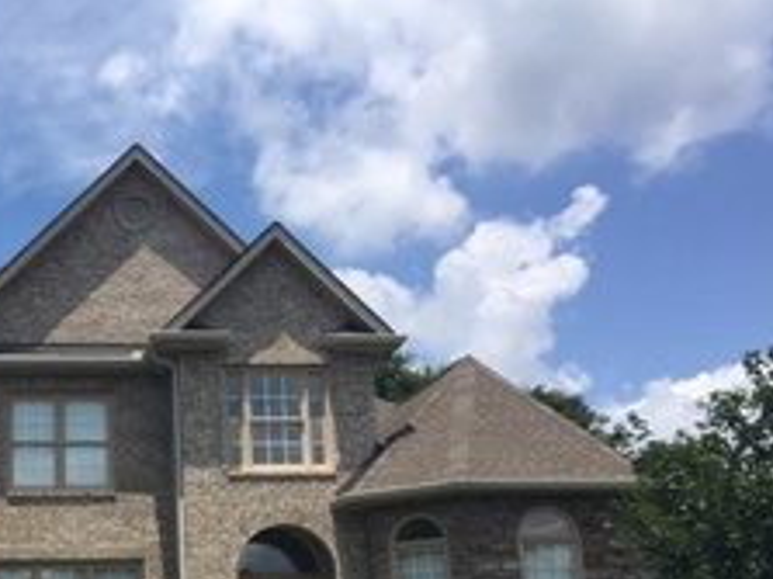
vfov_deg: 27.5
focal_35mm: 52
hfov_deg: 34.9
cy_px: 454
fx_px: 1161
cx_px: 87
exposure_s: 1/2326
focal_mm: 4.15
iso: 32
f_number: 2.2
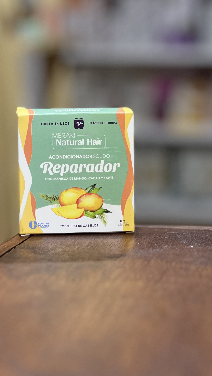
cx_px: 75
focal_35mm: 105
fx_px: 1049
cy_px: 166
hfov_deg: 11.5
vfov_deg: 20.4
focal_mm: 9
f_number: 2.8
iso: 400
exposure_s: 1/34
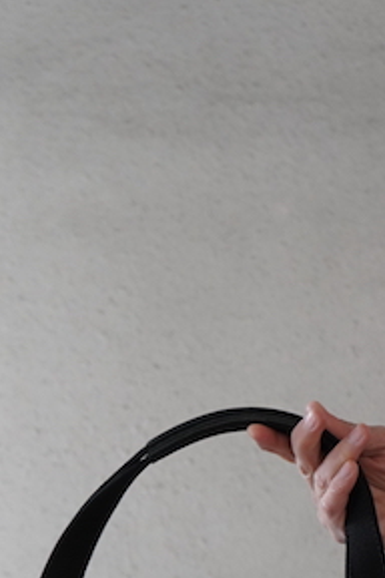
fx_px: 1604
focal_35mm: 100
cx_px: 180
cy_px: 612
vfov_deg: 19.7
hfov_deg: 13.7
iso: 3200
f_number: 4.5
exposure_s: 1/160
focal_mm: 40
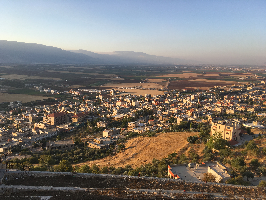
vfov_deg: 48.2
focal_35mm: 29
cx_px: 133
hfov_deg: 61.7
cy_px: 100
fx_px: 223
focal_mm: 4.15
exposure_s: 1/615
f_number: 2.2
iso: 25
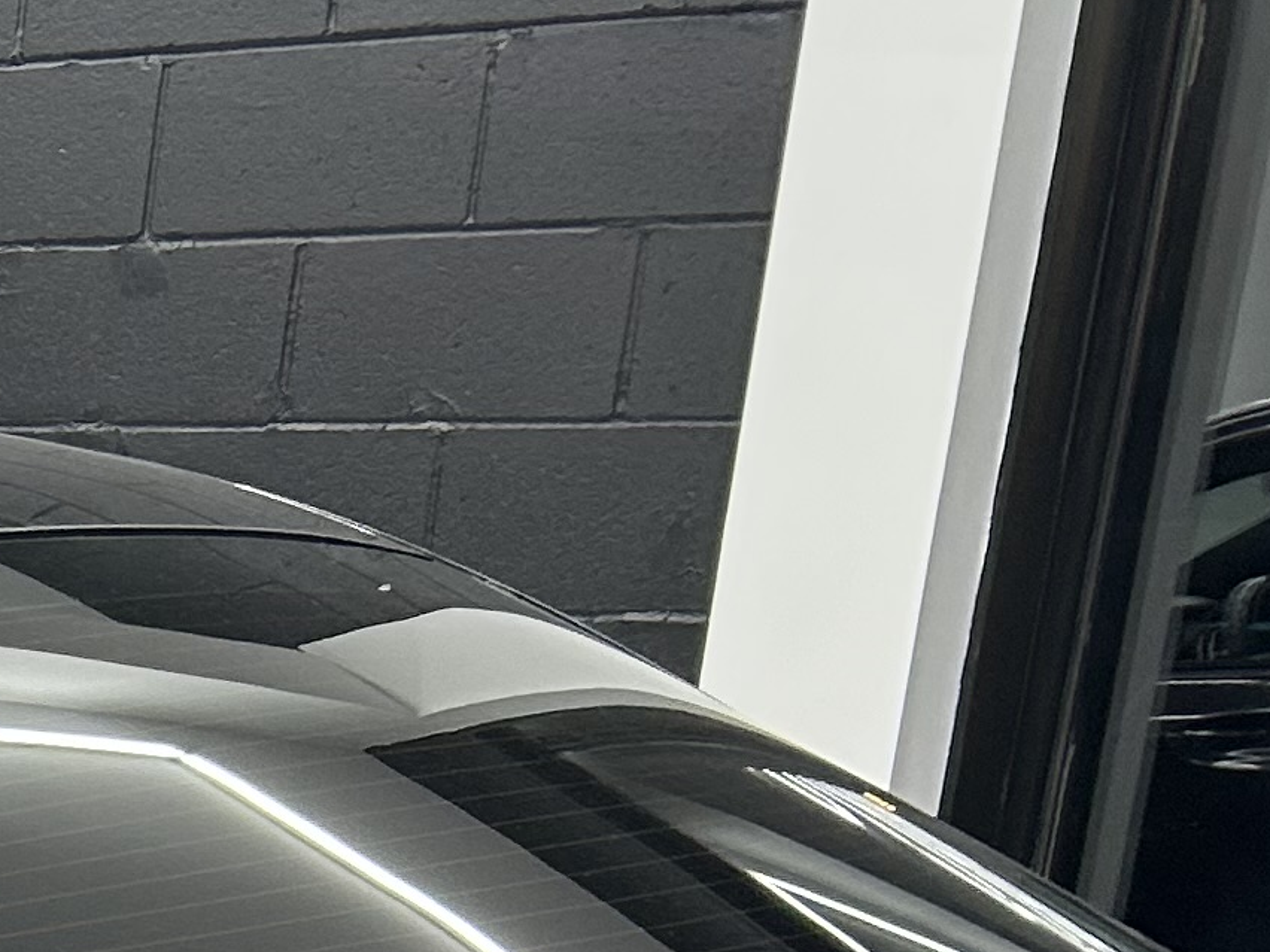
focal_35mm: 123
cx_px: -1453
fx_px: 4513
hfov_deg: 13.3
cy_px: 2124
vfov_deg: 10.6
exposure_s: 1/120
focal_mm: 5.7
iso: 80
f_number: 1.5
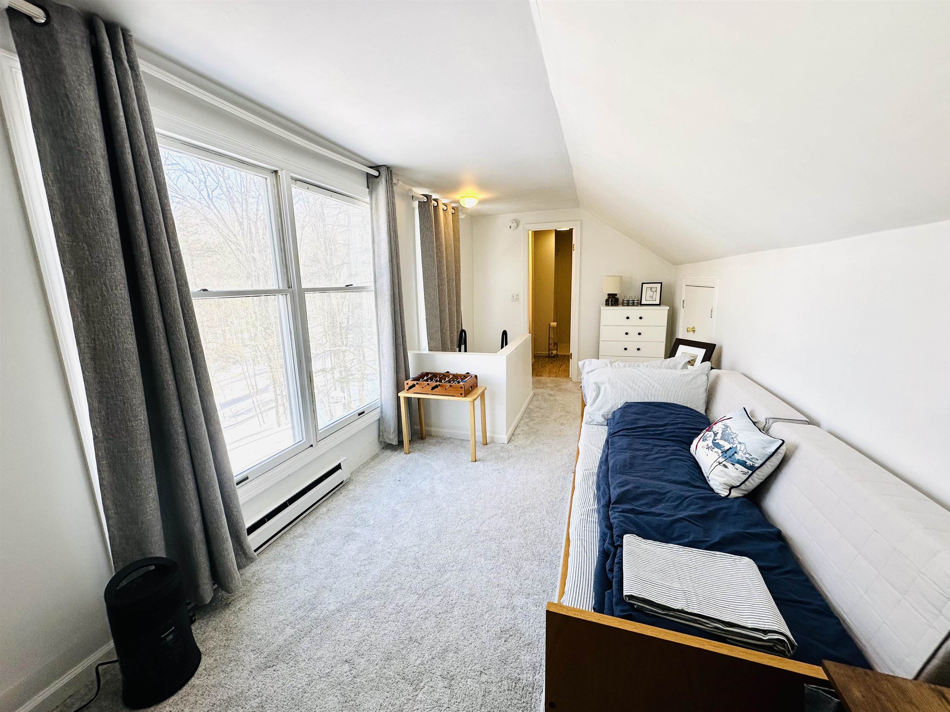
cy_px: 356
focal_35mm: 14
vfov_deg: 85.7
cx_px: 475
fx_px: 384
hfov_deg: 102.1
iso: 50
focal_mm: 2.22
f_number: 2.2
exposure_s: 1/120
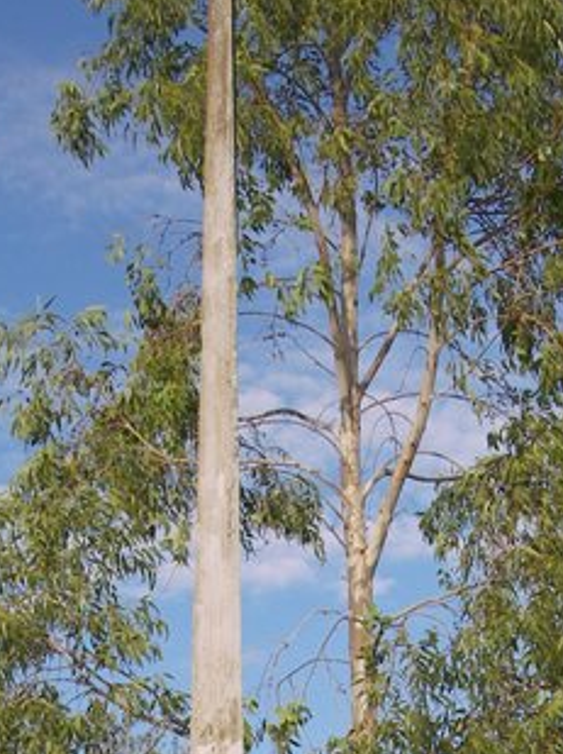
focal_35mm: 127
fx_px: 2760
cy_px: 957
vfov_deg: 14.9
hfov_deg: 11.6
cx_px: 466
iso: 50
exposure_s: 1/640
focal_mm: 10.4
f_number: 3.6
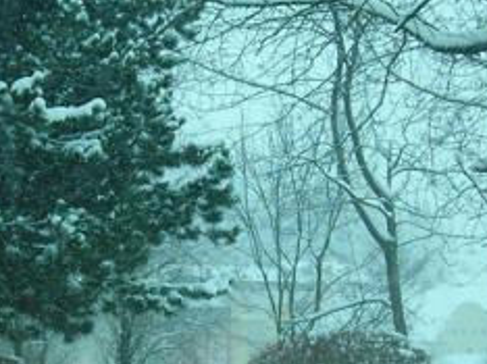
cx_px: 181
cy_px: 256
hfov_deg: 15.2
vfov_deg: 11.4
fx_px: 1827
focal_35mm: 130
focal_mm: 6.3
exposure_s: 1/254
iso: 50
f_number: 3.2
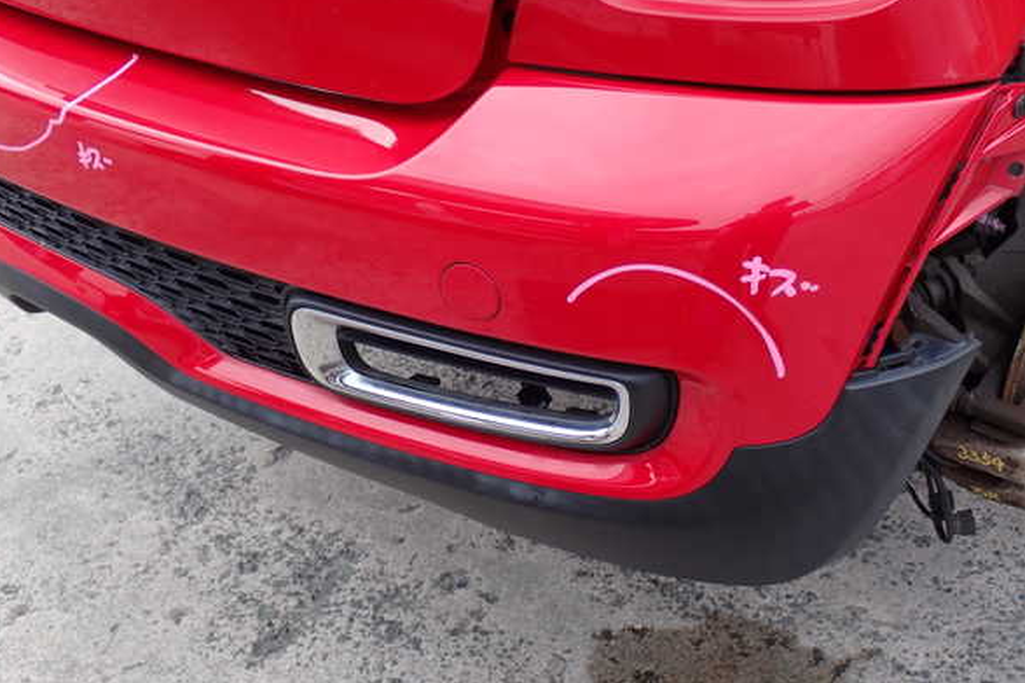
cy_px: 341
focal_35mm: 50
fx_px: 1423
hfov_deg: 39.6
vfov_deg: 27.0
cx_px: 503
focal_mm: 8.4
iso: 100
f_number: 4.5
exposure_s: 1/100
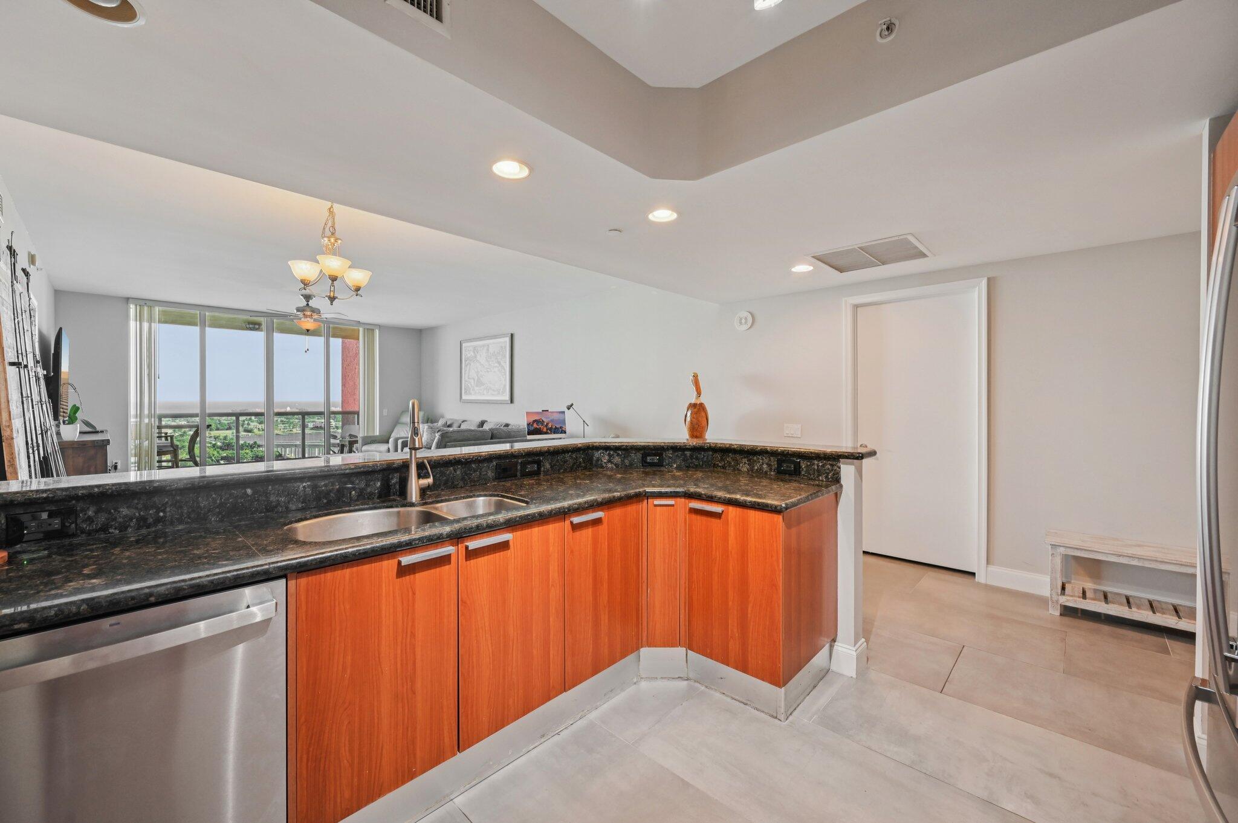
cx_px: 619
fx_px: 481
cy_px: 412
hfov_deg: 104.3
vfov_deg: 81.1
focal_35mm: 14
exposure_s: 1/40
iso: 800
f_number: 8
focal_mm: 14
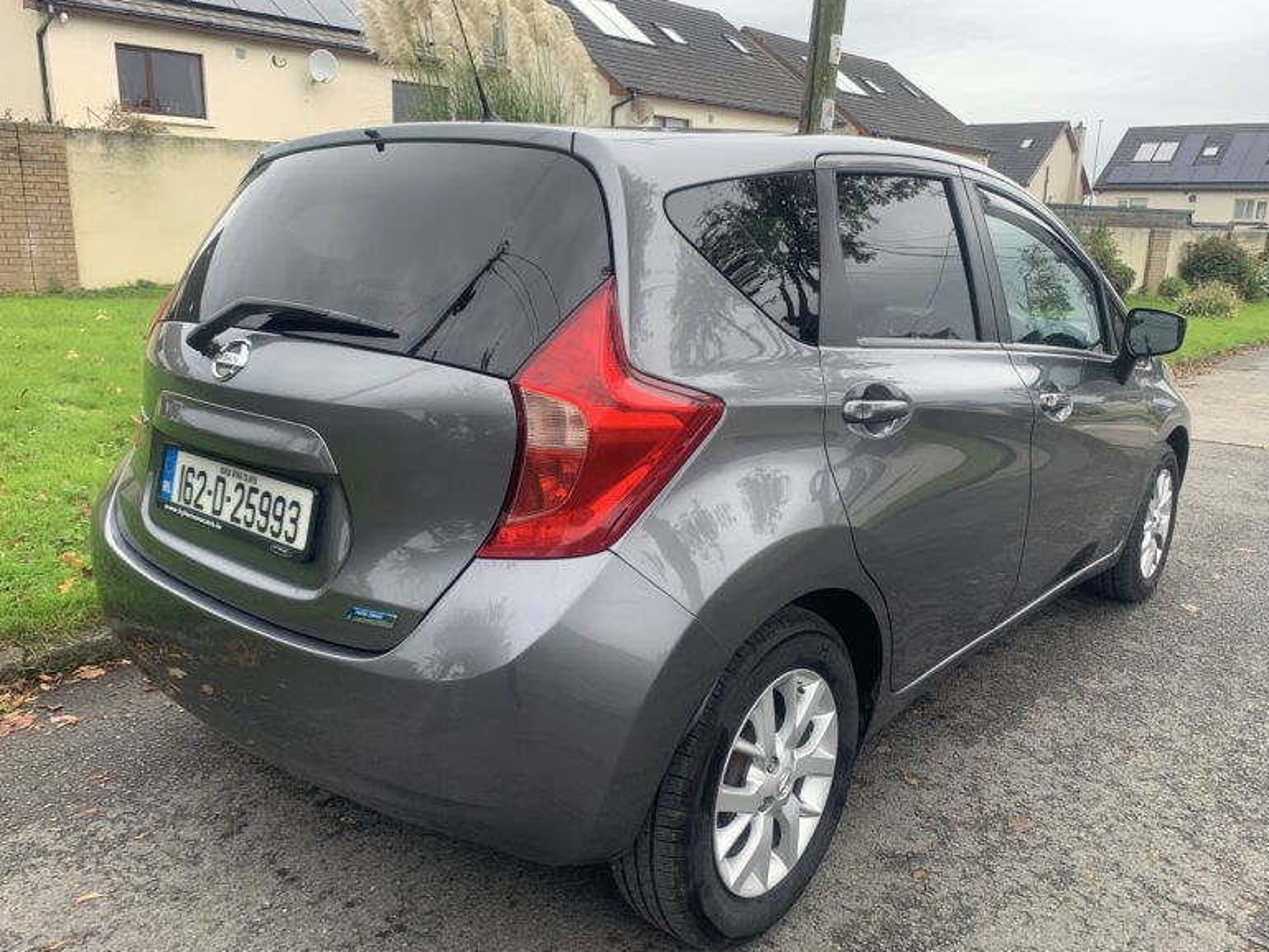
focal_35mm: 27
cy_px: 486
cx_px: 620
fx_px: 990
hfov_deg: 65.3
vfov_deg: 51.4
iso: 25
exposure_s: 1/255
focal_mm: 4.25
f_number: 1.8
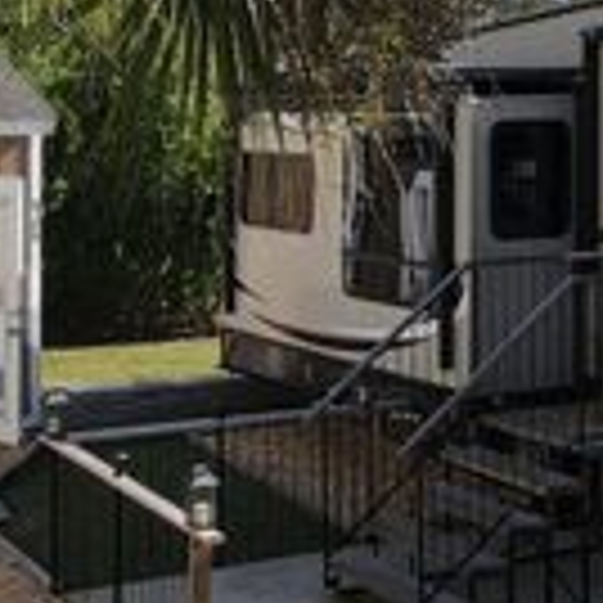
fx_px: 1557
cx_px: 400
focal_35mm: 79
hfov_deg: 21.8
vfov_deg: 21.6
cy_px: 106
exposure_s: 1/640
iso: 100
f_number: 2.8
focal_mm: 4.5
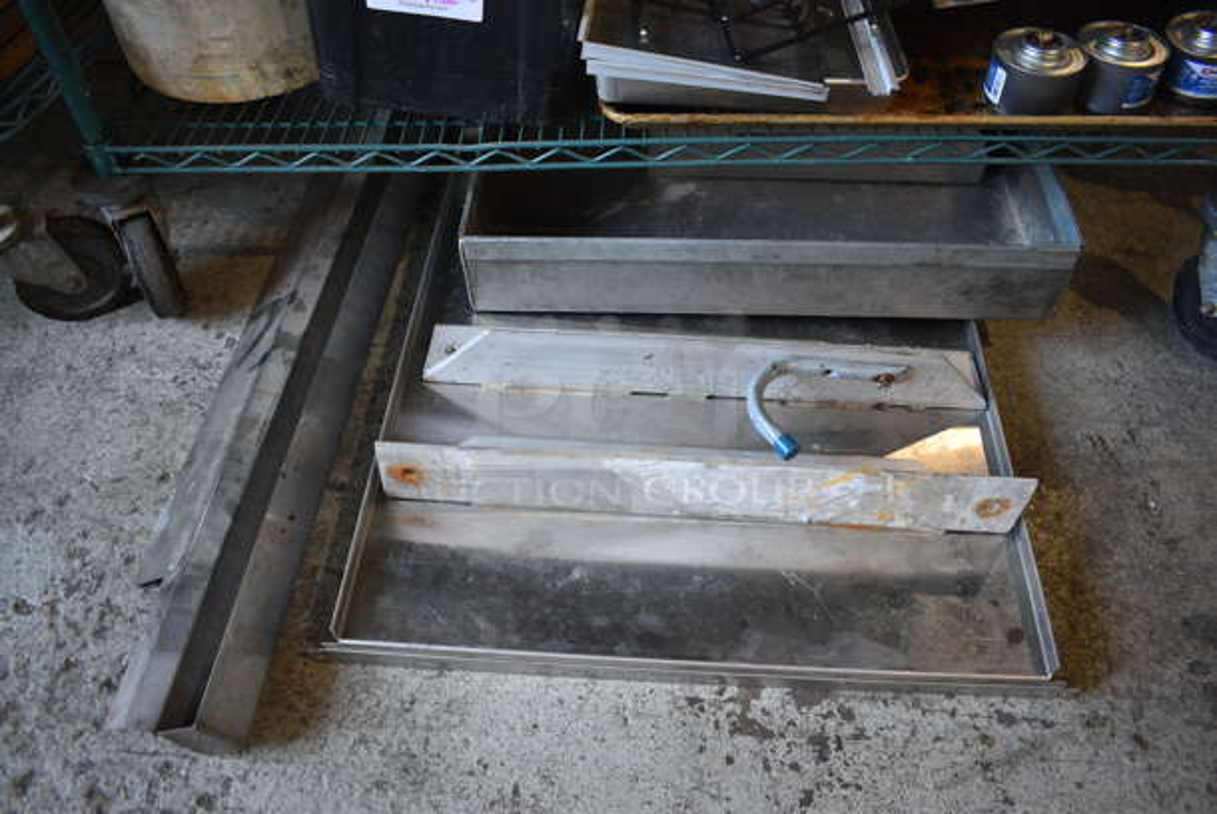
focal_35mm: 27
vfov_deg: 48.0
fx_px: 914
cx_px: 608
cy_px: 407
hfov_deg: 67.3
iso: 800
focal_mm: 18
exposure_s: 1/200
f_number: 3.5
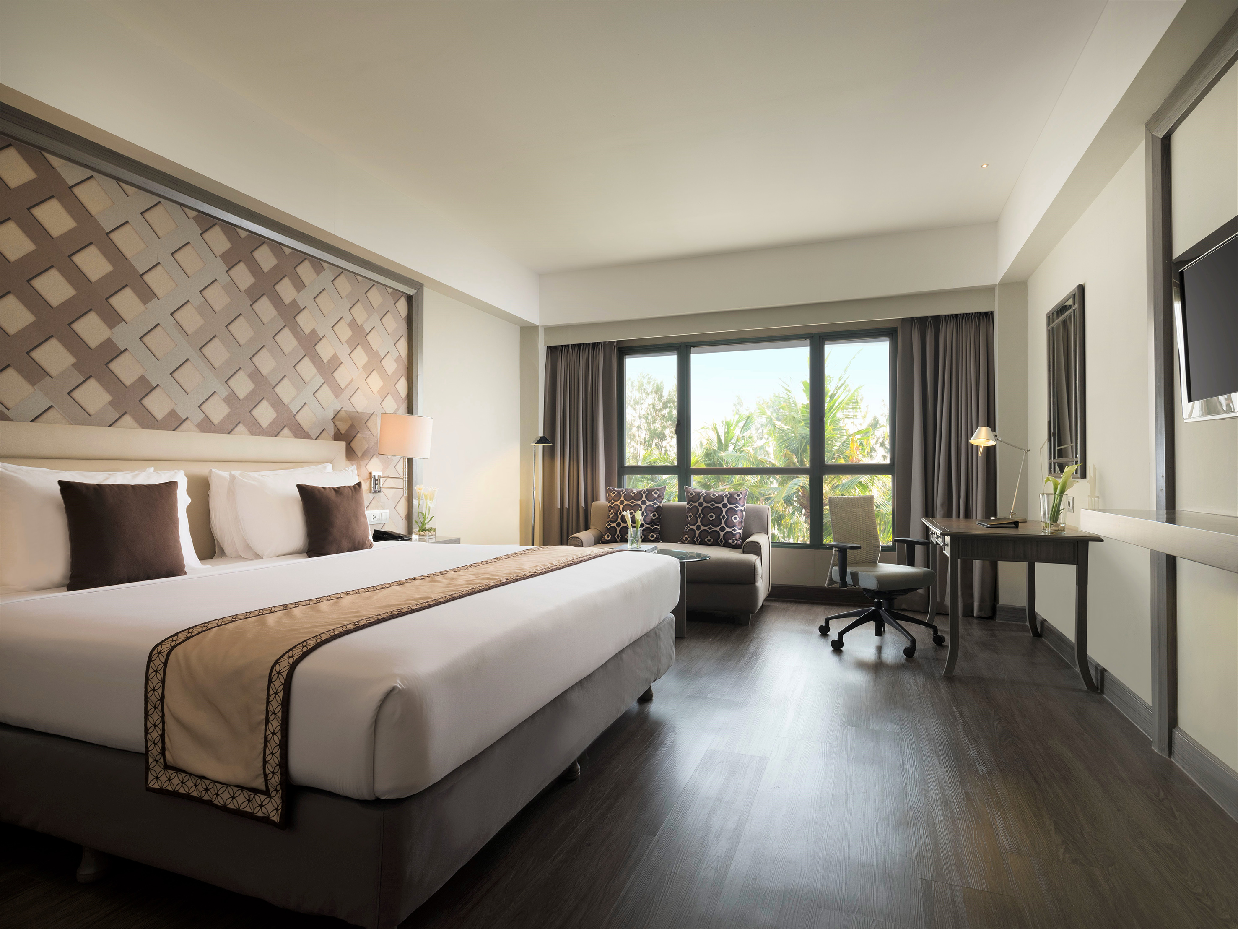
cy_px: 464
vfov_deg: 71.6
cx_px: 619
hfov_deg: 87.8
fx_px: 644
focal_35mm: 18
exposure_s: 1/2
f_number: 13
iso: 200
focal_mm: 23
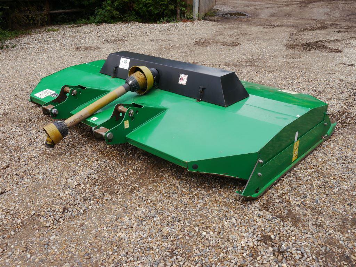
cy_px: 134
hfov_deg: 54.0
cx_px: 178
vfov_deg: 41.8
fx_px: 350
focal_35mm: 34
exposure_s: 1/320
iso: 160
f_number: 7.1
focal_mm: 17
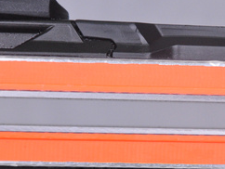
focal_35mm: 281
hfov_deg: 7.0
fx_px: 1828
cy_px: 112
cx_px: 193
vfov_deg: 5.3
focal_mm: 105
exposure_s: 1/125
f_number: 9.5
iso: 3200
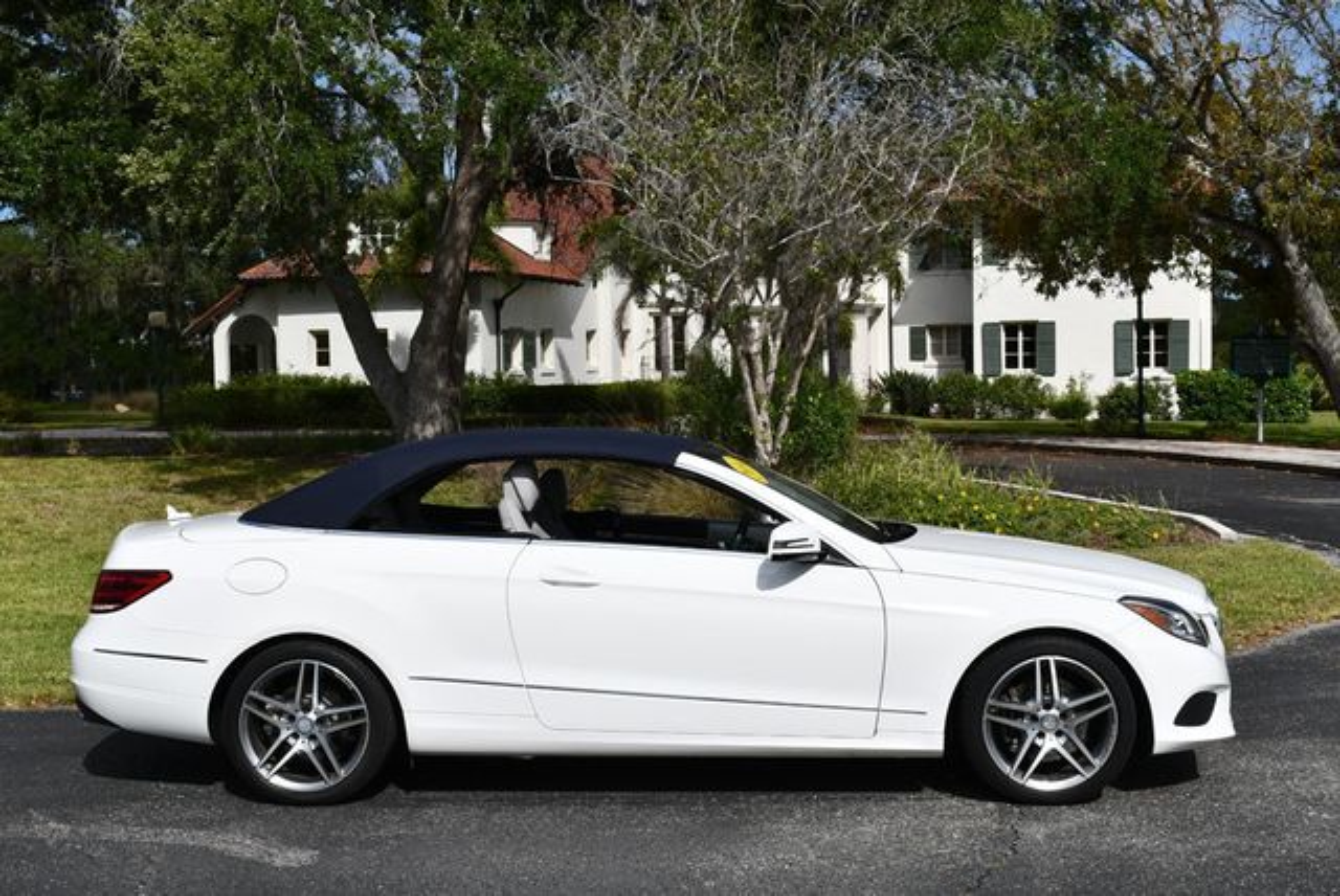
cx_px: 670
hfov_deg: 41.1
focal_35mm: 48
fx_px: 1788
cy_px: 448
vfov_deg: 28.1
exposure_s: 1/400
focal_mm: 24
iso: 100
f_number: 10
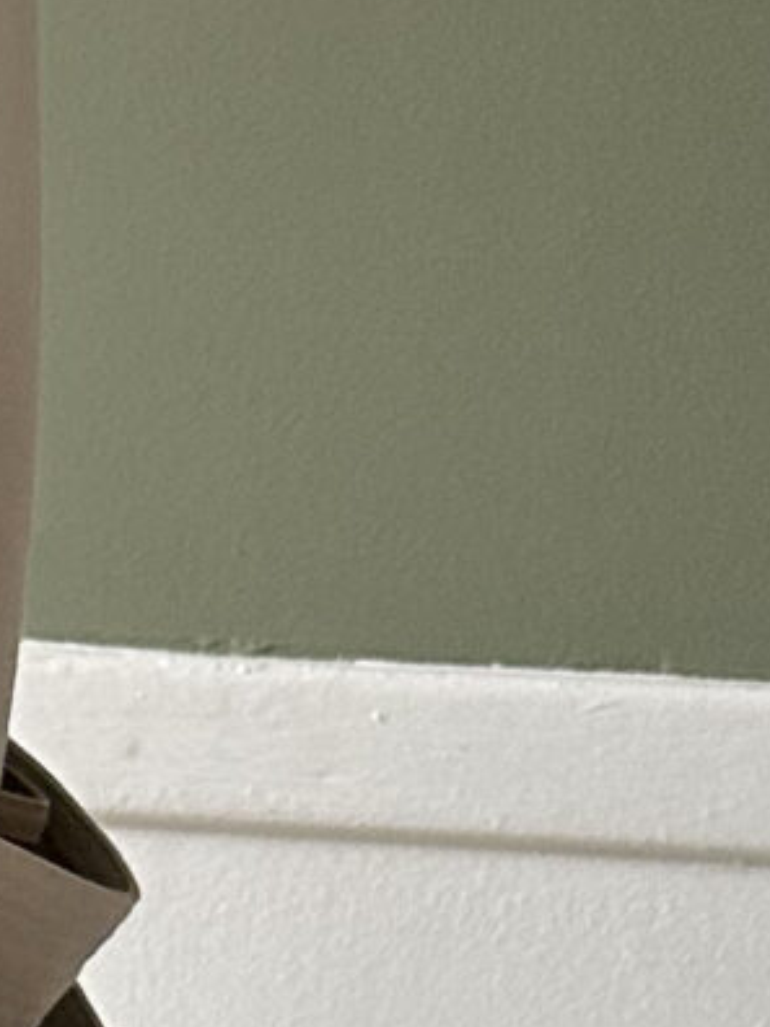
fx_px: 4597
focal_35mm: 155
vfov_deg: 12.7
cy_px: 871
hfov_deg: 9.2
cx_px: -516
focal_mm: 6.86
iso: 250
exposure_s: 1/60
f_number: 1.78
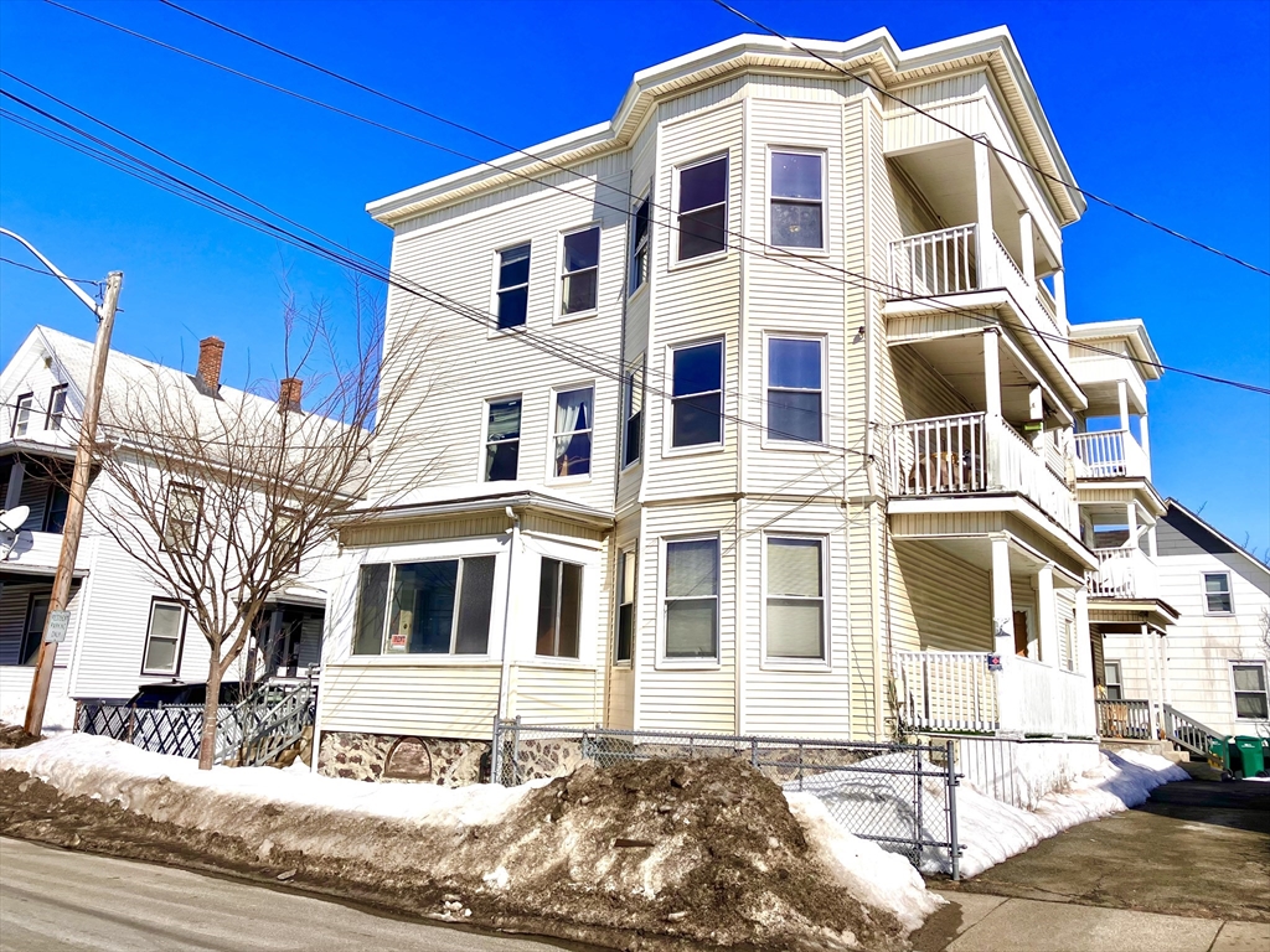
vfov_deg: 49.7
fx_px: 1027
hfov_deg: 63.4
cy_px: 476
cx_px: 635
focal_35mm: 28
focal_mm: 3.99
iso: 32
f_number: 1.8
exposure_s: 1/6098
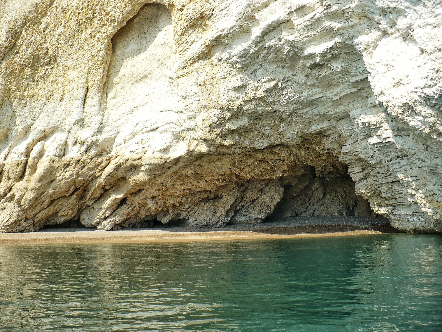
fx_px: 472
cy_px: 166
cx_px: 221
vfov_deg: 38.7
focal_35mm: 37
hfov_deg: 50.1
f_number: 2.8
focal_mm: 6.1
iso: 100
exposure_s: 1/1000
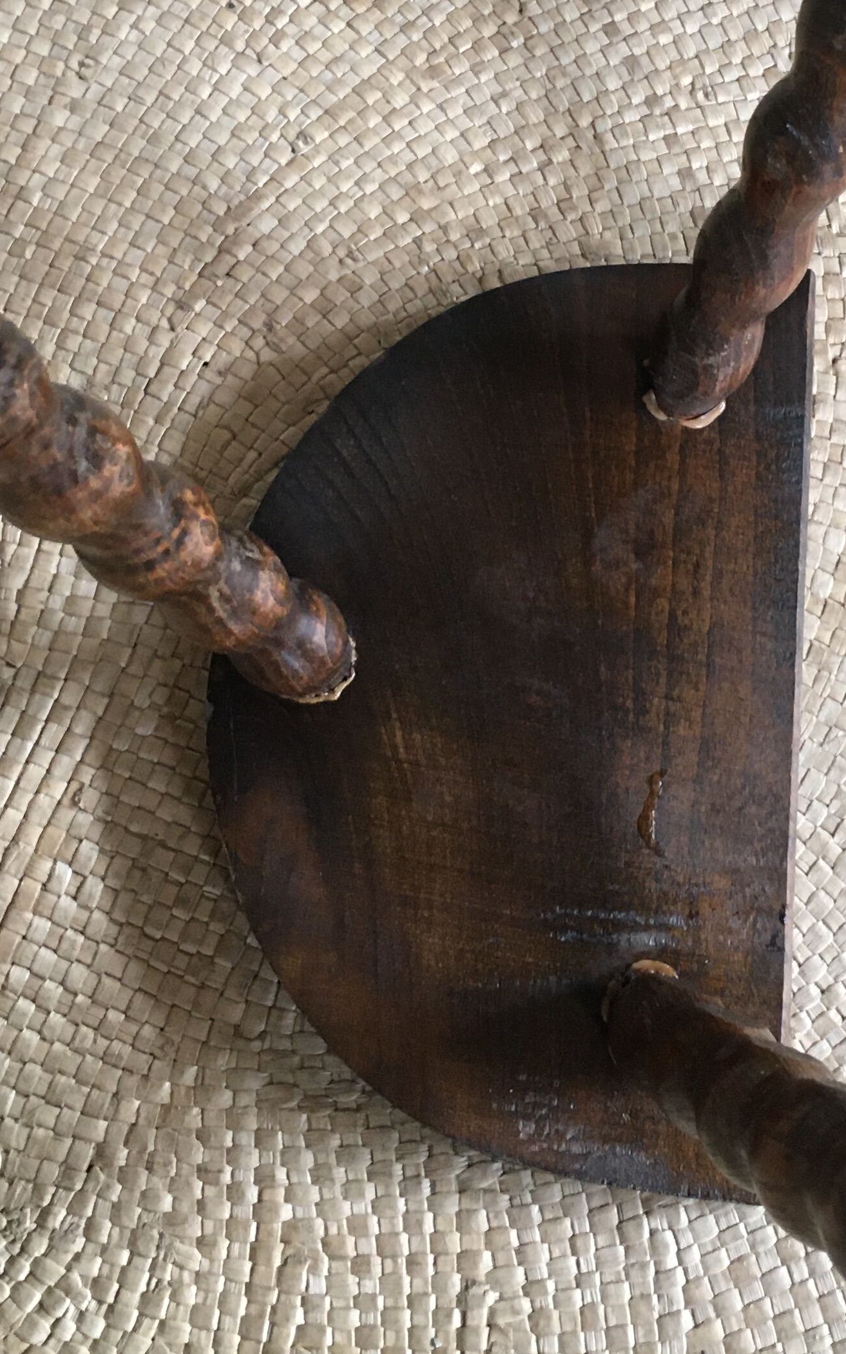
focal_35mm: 59
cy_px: 325
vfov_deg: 33.8
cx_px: 585
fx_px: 2177
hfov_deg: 21.9
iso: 160
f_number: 2.2
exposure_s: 1/33
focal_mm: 4.15
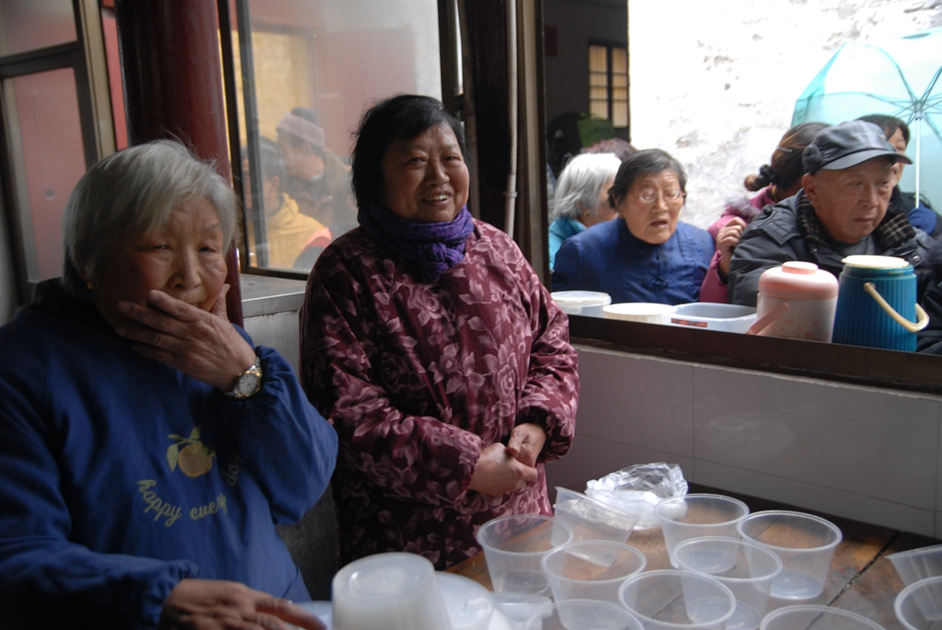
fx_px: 1257
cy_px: 315
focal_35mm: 48
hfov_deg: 41.1
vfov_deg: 28.1
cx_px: 471
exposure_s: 1/40
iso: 200
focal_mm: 32
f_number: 3.2
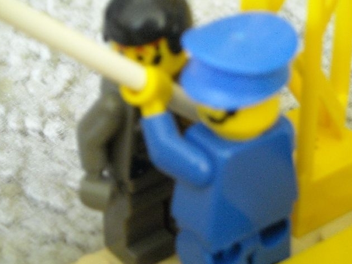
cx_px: 170
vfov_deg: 11.1
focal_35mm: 133
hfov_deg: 14.8
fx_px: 1352
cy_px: 114
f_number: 4.7
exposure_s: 1/8
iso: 417
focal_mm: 17.1
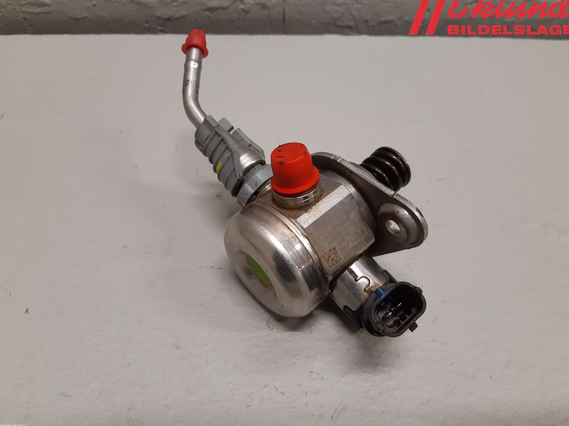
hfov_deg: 65.3
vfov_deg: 51.3
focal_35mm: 27
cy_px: 207
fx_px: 444
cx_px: 291
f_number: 1.7
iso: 125
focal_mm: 3.93
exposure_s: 1/50
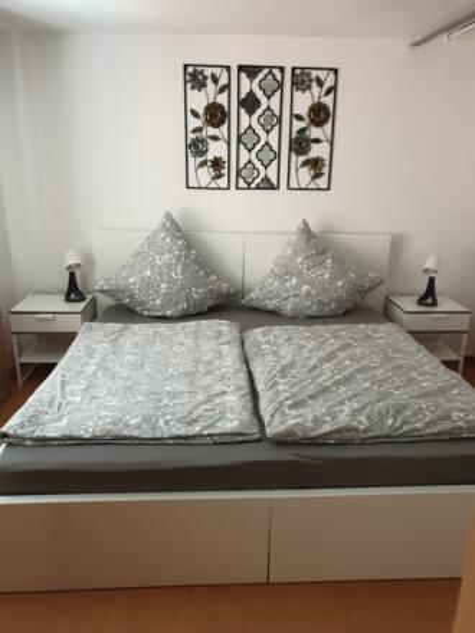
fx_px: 476
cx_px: 238
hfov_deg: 53.1
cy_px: 316
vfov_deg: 67.3
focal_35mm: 26
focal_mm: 4.3
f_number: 1.5
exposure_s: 1/18
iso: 250
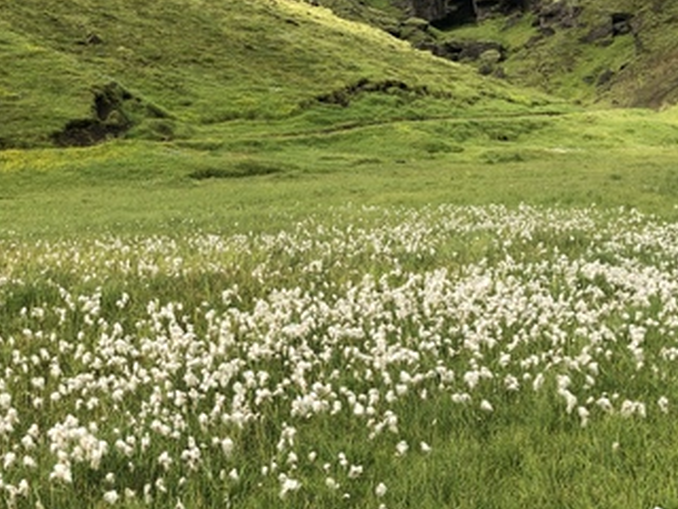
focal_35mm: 56
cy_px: 172
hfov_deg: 34.1
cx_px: 248
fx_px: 1097
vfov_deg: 26.0
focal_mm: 4
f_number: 1.8
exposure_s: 1/1263
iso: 20
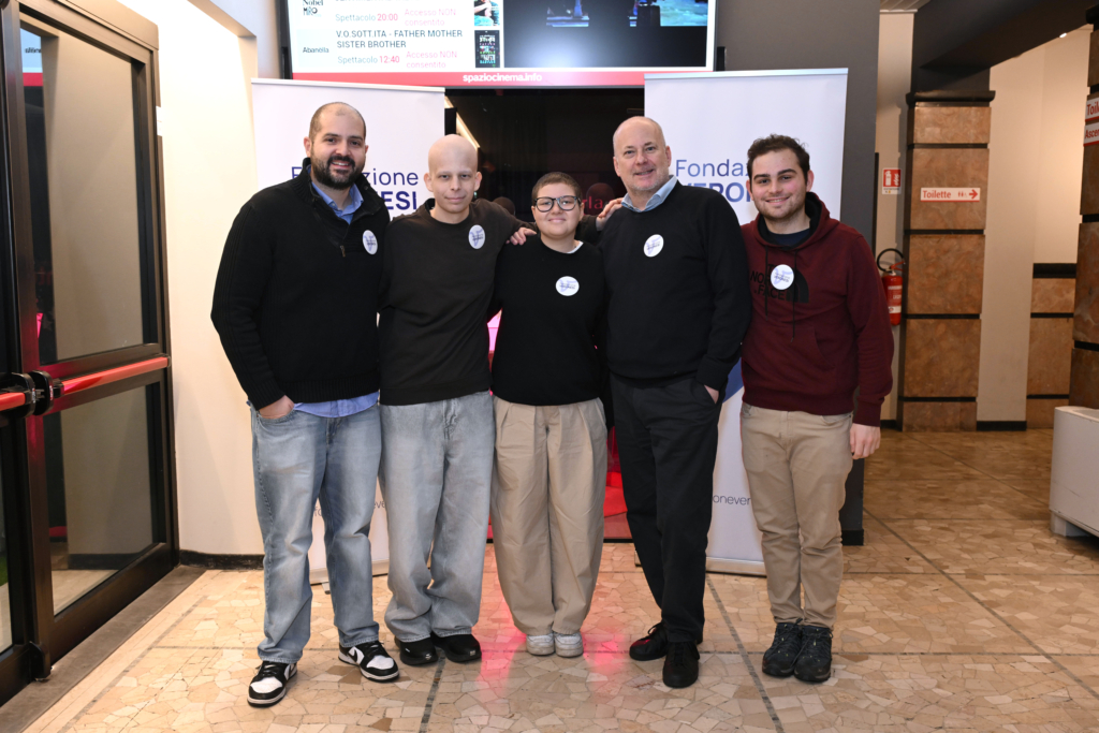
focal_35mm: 32
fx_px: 977
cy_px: 366
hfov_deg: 58.7
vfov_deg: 41.1
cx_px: 550
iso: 1600
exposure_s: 1/40
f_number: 5.6
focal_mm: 32
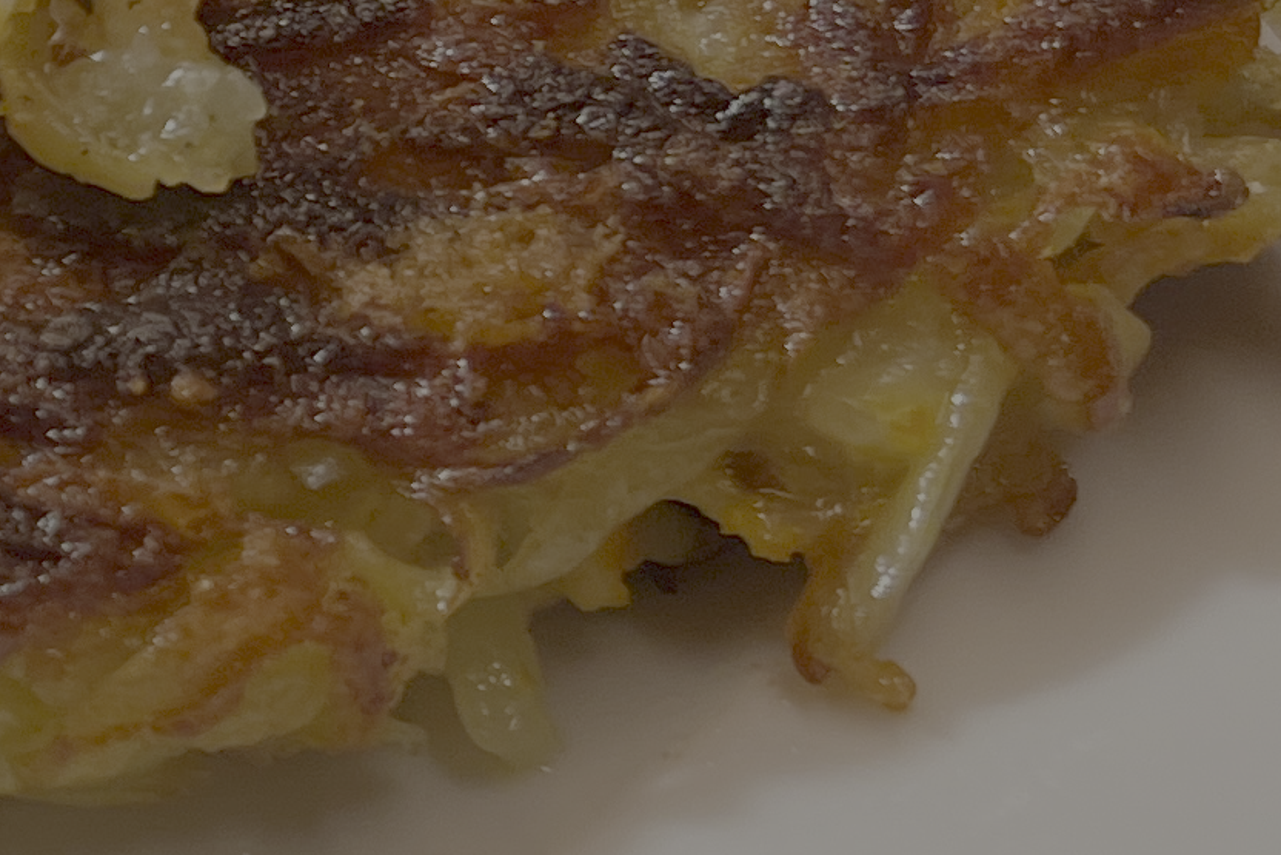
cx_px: -747
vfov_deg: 10.5
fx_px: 4662
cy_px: 259
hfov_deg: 14.4
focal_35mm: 131
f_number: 1.5
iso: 80
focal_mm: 5.7
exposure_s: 1/100
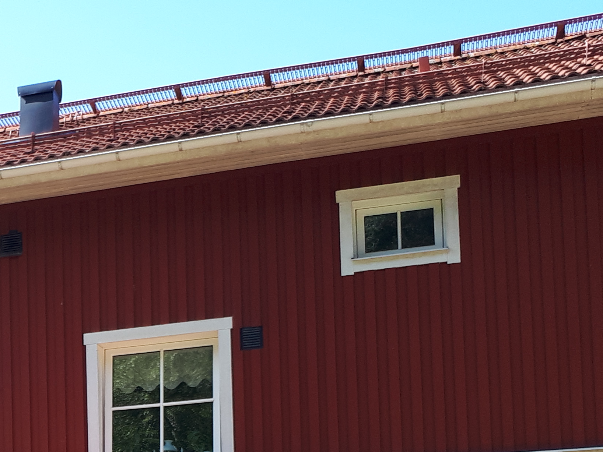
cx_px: -60
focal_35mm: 76
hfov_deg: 24.0
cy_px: 590
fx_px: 1324
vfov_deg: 18.1
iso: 40
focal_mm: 3.6
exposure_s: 1/356
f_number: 1.9
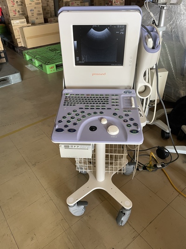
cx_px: 93
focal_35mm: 26
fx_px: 186
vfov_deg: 67.3
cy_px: 124
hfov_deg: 53.0
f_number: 1.6
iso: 125
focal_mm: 4.2
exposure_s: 1/61
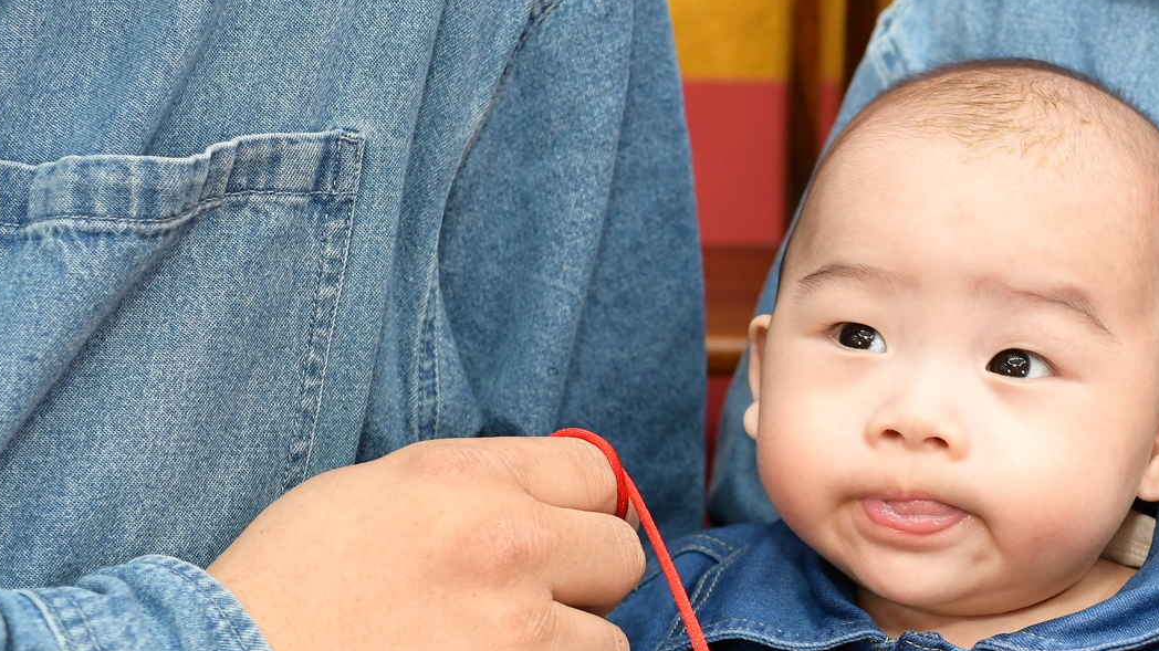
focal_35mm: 84
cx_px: 1046
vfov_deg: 14.3
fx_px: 2581
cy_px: 519
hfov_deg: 24.6
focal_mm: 35
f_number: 4.5
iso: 800
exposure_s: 1/200
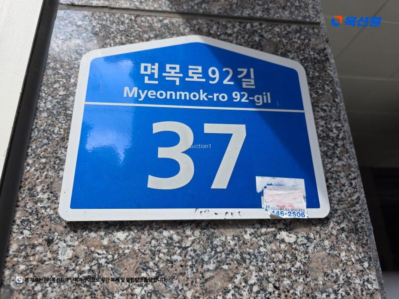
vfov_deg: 58.9
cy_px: 150
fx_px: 265
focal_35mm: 23
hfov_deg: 73.9
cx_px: 200
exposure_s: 1/1457
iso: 80
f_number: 1.7
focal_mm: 6.3
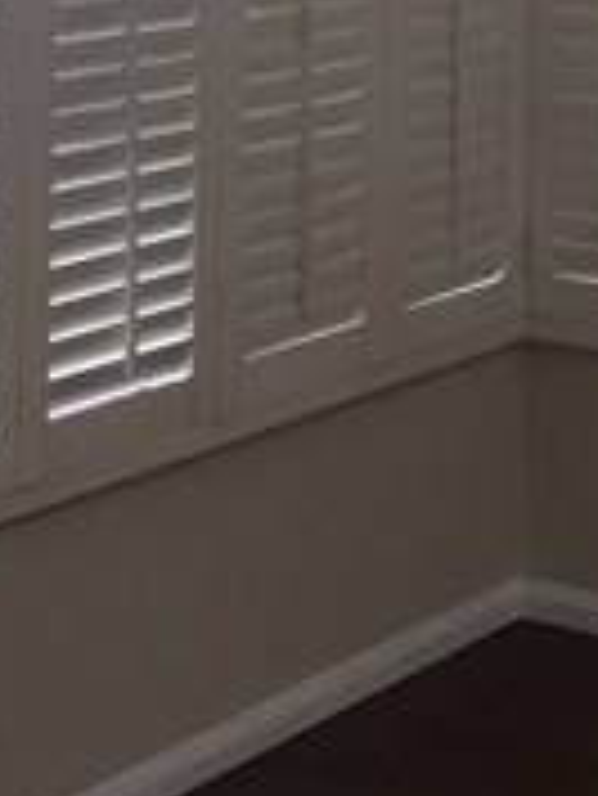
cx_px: 733
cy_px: -256
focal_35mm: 105
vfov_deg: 17.5
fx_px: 2416
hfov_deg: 13.7
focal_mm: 4.15
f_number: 2.2
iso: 32
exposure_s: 1/40
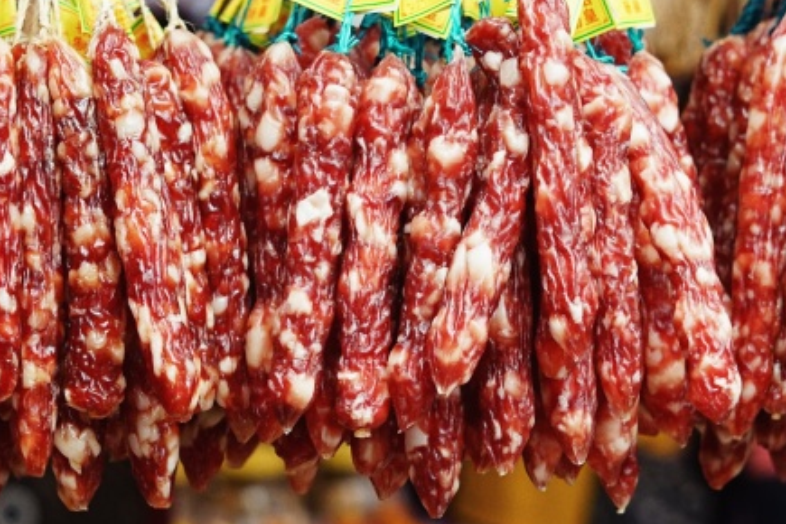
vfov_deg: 9.9
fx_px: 3013
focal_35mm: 138
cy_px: 313
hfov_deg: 14.9
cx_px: 403
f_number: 3.2
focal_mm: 50
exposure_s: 1/160
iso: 1000
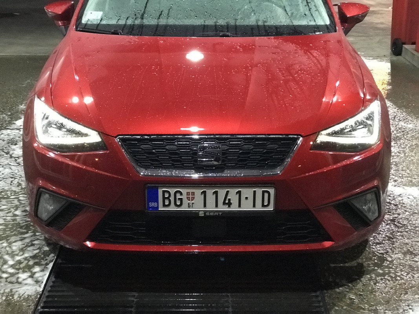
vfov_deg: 25.7
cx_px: 210
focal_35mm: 57
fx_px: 690
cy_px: 157
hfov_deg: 33.8
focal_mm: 6.6
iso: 1250
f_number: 2.8
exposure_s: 1/50
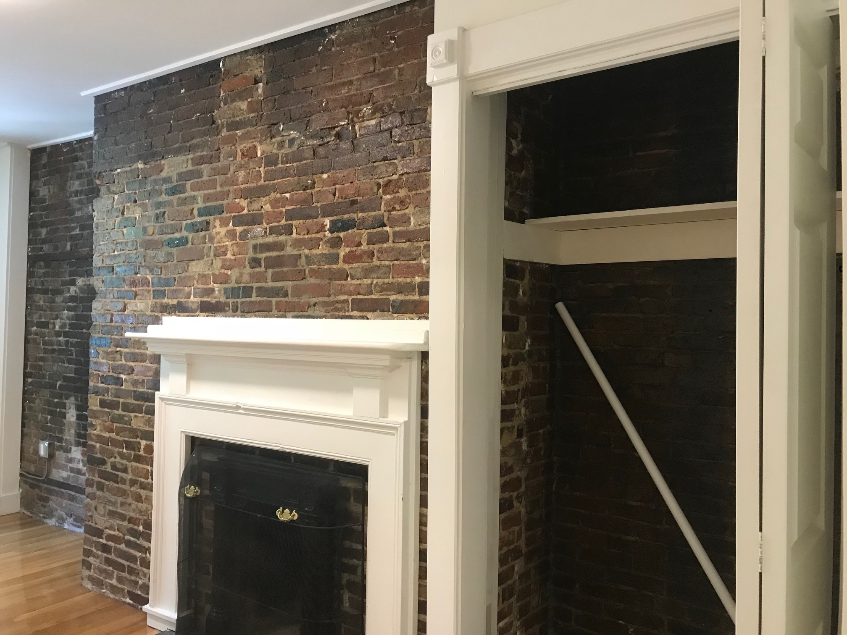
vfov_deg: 49.7
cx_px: 424
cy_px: 318
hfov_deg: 63.4
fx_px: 685
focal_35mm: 28
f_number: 1.8
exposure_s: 1/15
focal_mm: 3.99
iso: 64
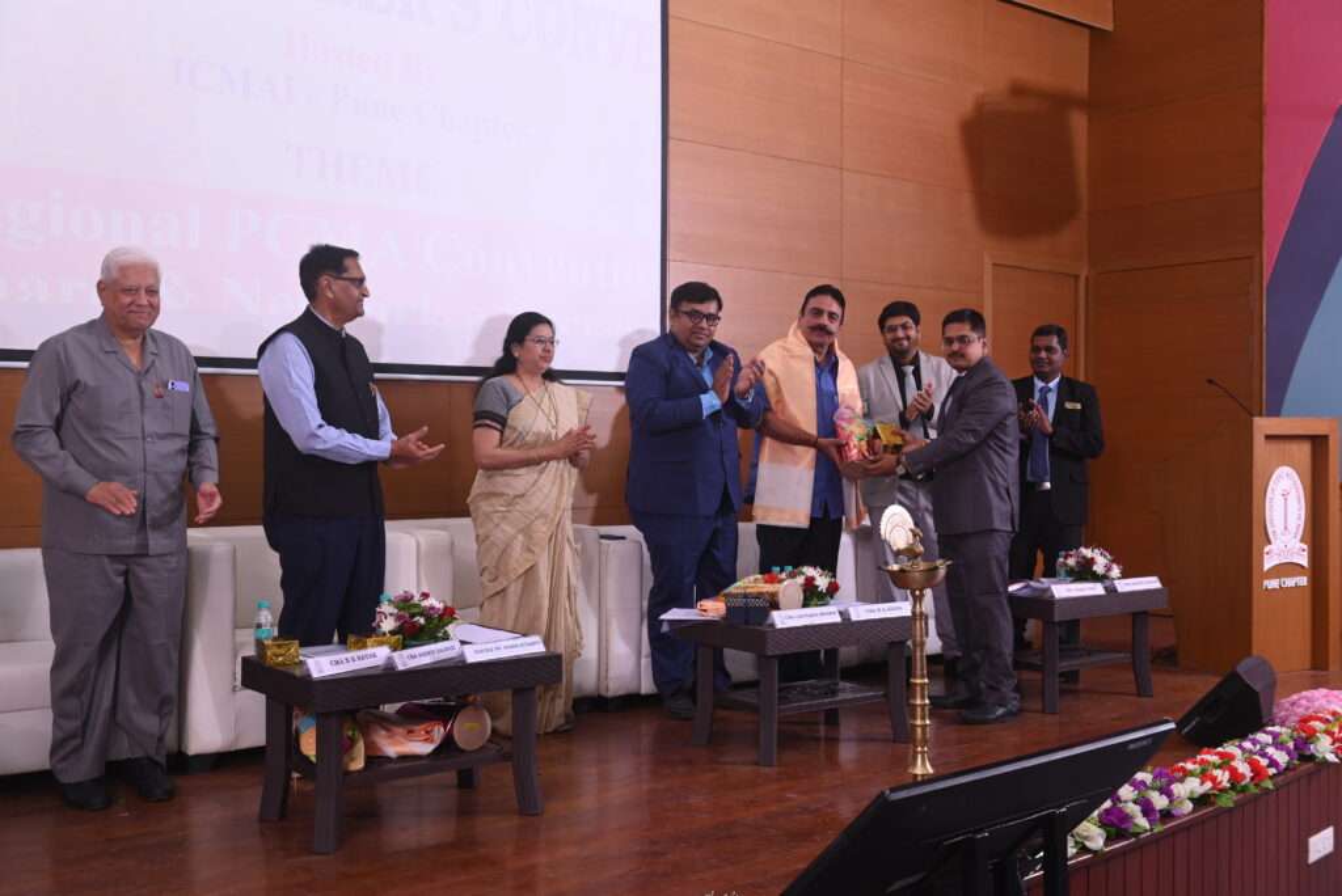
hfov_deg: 53.1
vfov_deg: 36.9
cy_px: 448
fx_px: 1343
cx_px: 671
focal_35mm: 36
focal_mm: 36
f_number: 4.5
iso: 500
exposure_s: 1/160
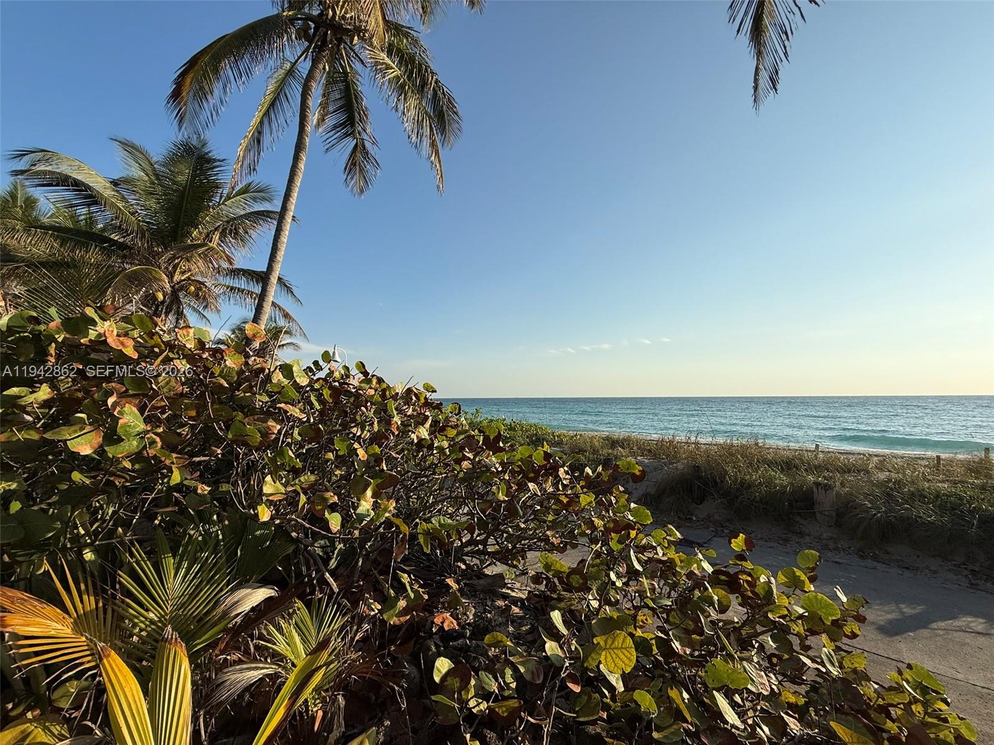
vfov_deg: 85.7
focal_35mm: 14
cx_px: 497
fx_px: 402
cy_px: 372
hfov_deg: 102.1
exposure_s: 1/3289
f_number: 2.2
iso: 50
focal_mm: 2.22
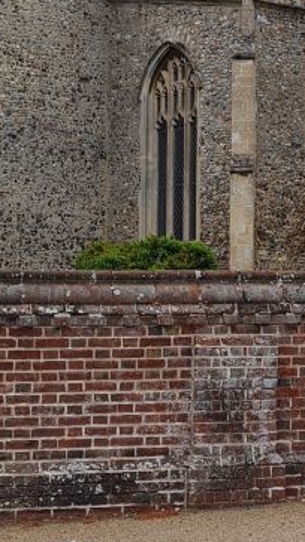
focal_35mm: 99
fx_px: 1421
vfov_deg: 21.5
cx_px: 278
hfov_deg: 12.2
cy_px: 189
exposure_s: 1/1400
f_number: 1.8
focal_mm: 5.4
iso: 50
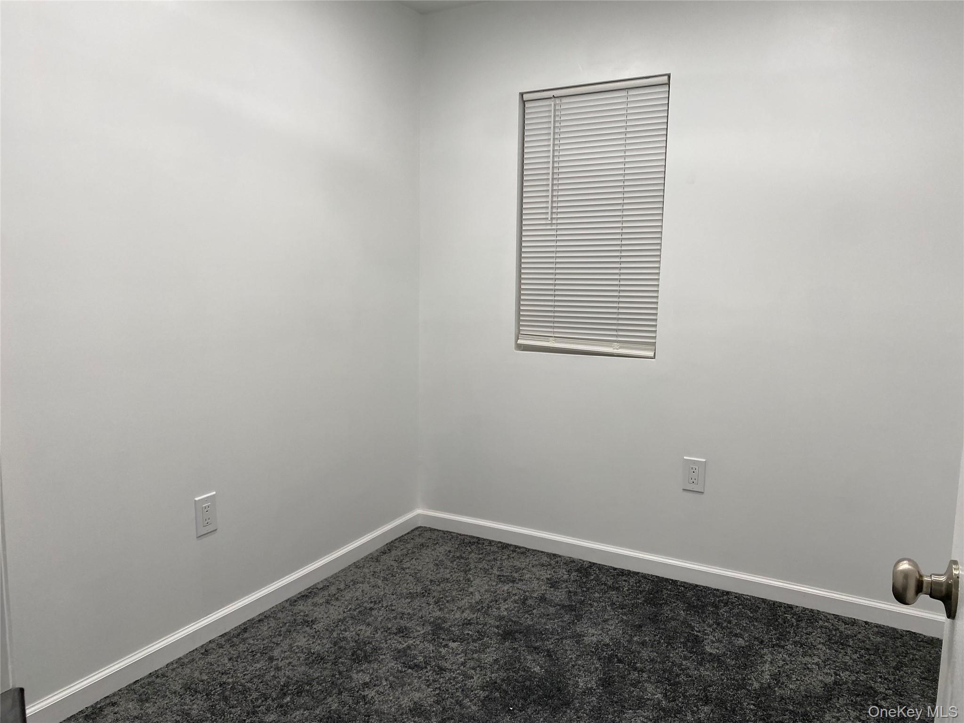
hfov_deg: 67.3
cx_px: 482
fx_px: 724
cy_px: 362
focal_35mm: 26
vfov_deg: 53.1
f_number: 1.8
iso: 64
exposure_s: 1/120
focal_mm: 4.25
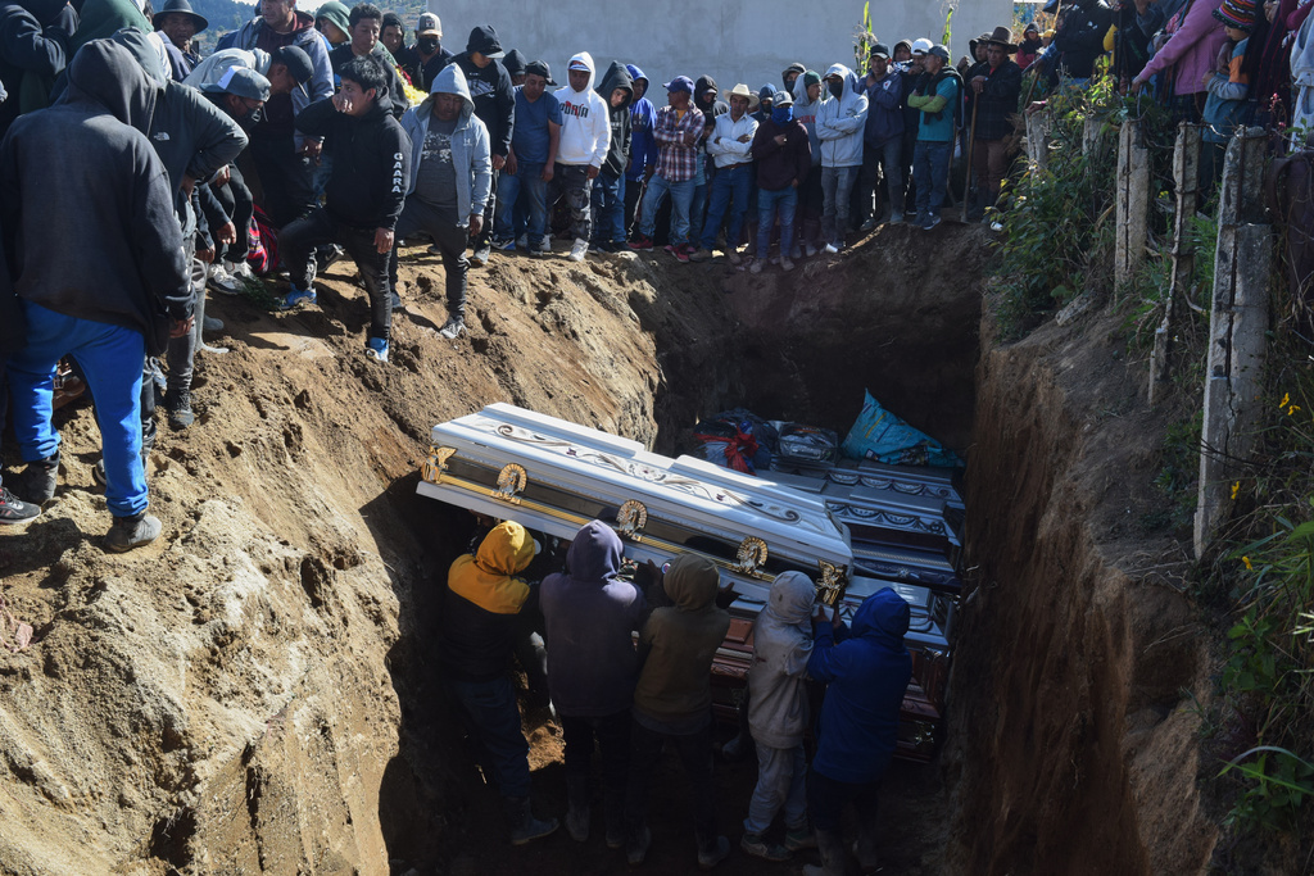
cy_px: 438
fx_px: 1314
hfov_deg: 53.1
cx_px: 657
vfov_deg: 36.9
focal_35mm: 36
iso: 250
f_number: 8
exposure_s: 1/250
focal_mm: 24
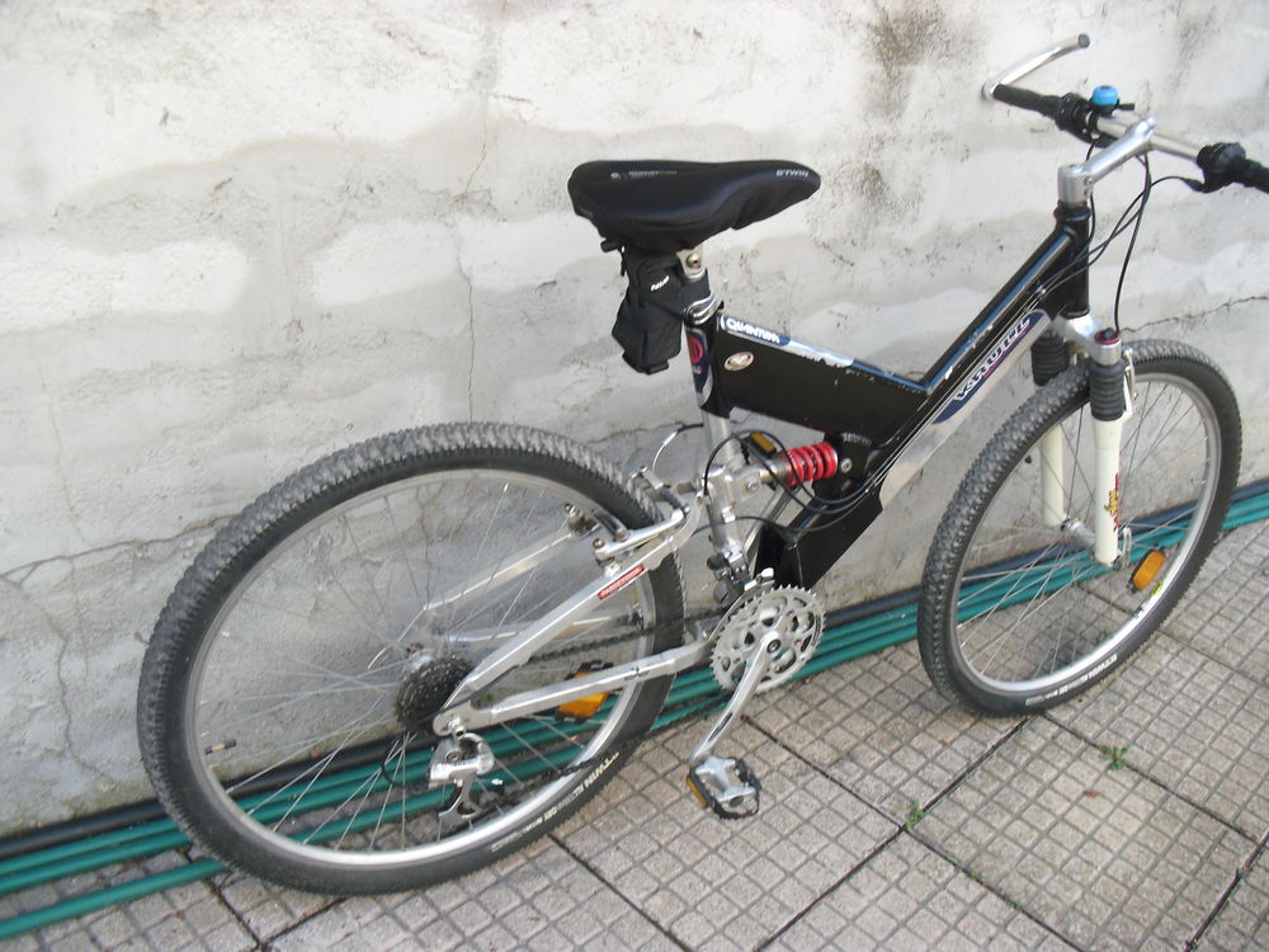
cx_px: 634
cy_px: 476
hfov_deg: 51.4
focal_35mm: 36
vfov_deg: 39.7
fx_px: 1320
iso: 100
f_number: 3.1
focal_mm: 6.3
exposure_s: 1/60
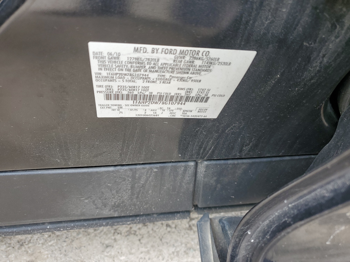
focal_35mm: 26
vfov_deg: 53.1
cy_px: 131
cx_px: 175
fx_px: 263
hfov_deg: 67.3
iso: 50
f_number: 1.5
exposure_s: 1/145
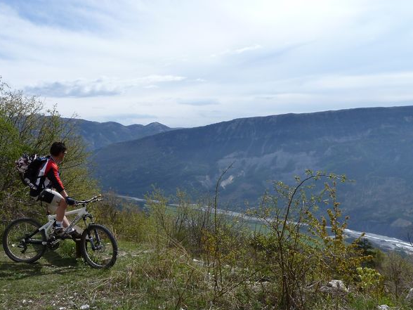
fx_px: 406
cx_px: 154
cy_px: 177
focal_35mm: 34
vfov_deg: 41.7
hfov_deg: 53.3
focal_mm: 4.1
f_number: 5.6
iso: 80
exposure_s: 1/500
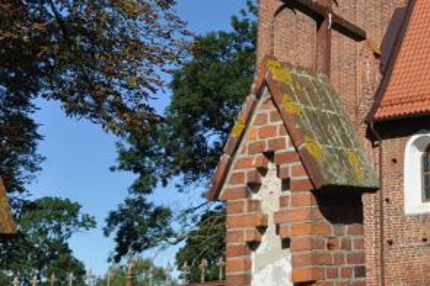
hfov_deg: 26.8
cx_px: 538
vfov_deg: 20.6
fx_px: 776
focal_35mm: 65
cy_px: 49
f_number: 11
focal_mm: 16
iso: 400
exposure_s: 1/500
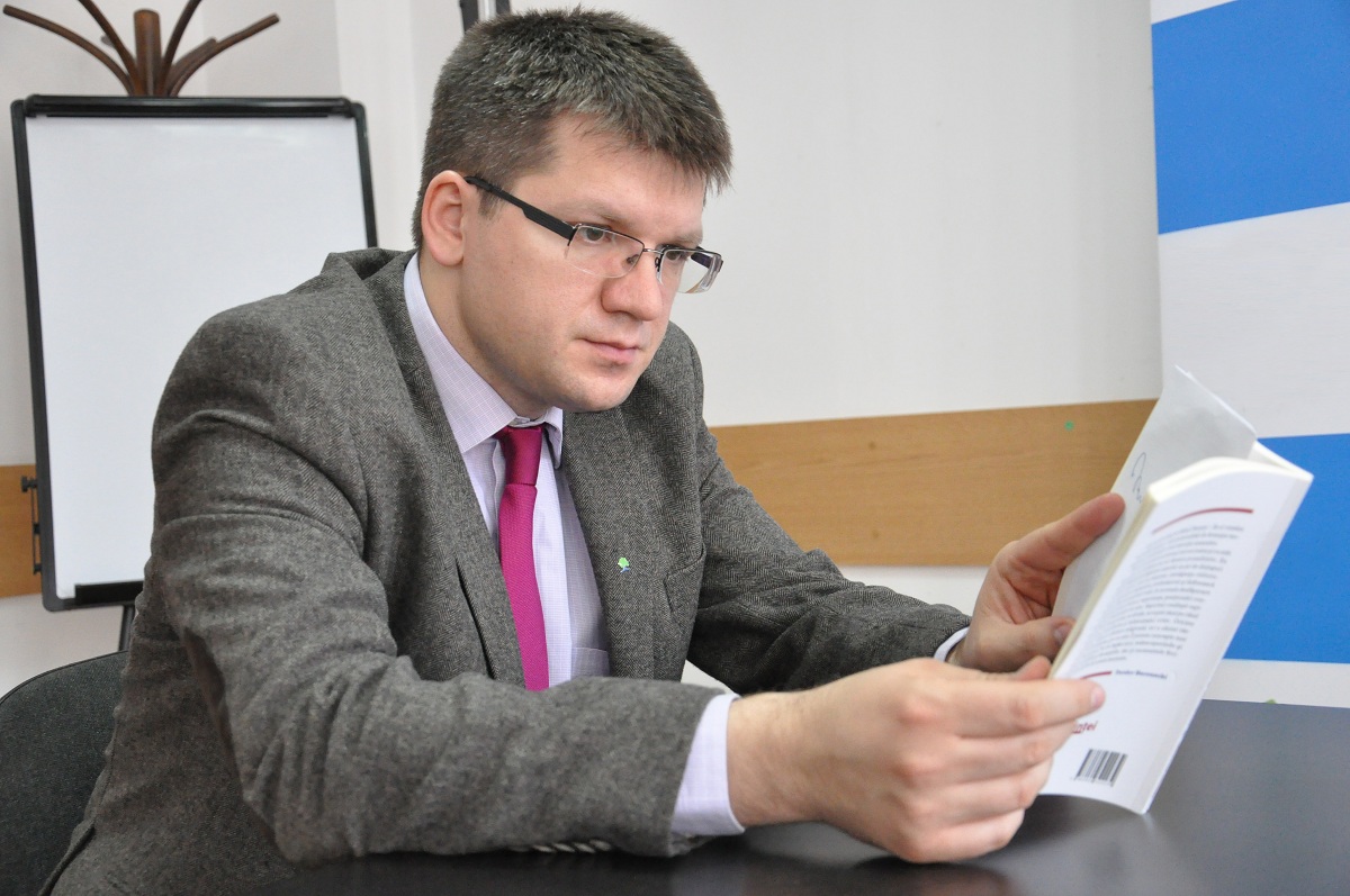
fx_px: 1798
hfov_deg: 41.2
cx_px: 675
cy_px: 448
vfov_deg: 28.0
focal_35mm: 48
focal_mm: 32
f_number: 5.6
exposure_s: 1/125
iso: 3200
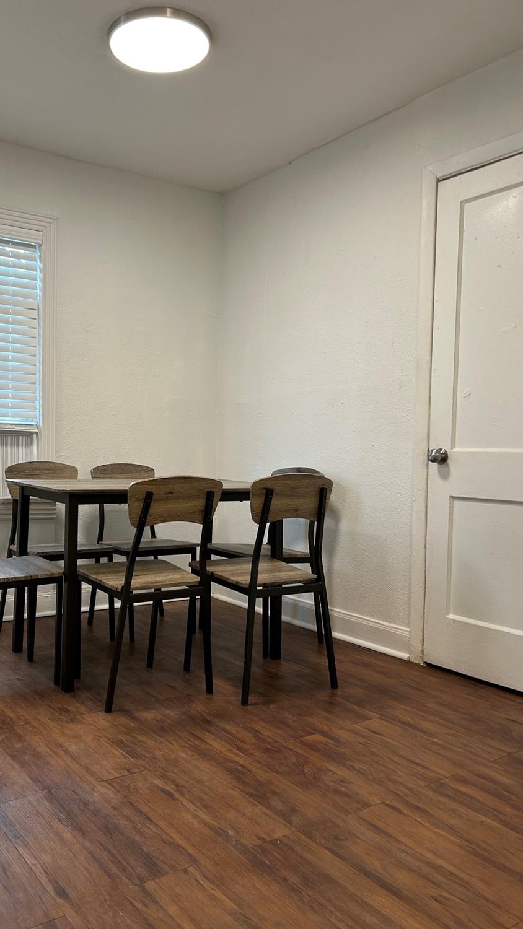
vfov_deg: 66.1
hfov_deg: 39.7
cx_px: 169
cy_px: 466
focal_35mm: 29
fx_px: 715
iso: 64
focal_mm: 5.7
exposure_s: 1/60
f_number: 1.5
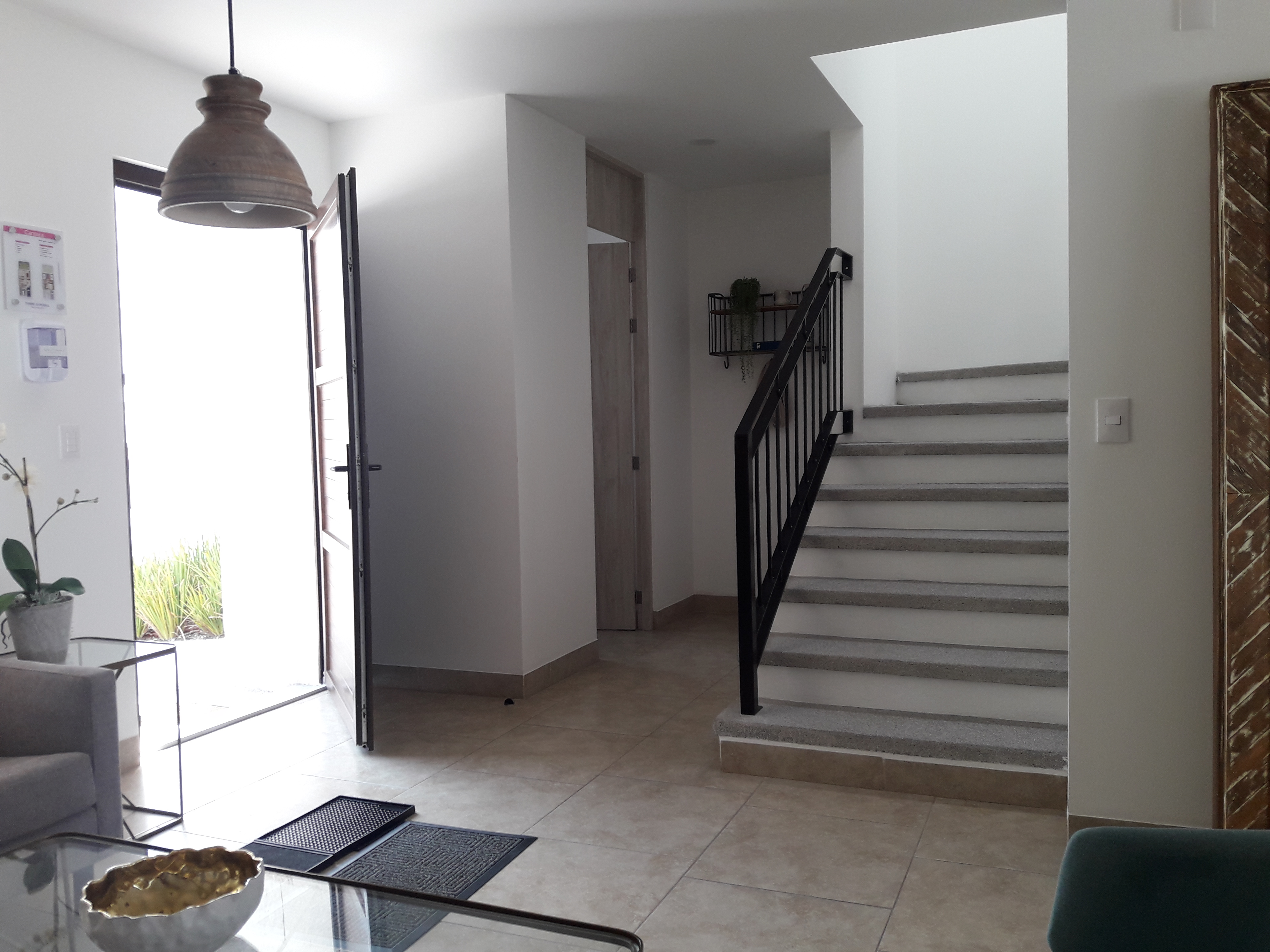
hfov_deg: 63.4
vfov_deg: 49.7
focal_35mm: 28
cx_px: 635
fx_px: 1027
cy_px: 476
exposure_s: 1/120
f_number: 1.9
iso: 50
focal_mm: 3.7
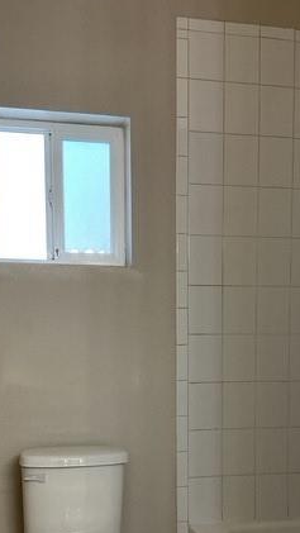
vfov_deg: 41.7
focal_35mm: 48
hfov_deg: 24.9
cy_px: 395
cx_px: 151
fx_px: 678
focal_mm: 3
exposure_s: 1/60
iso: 80
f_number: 1.8
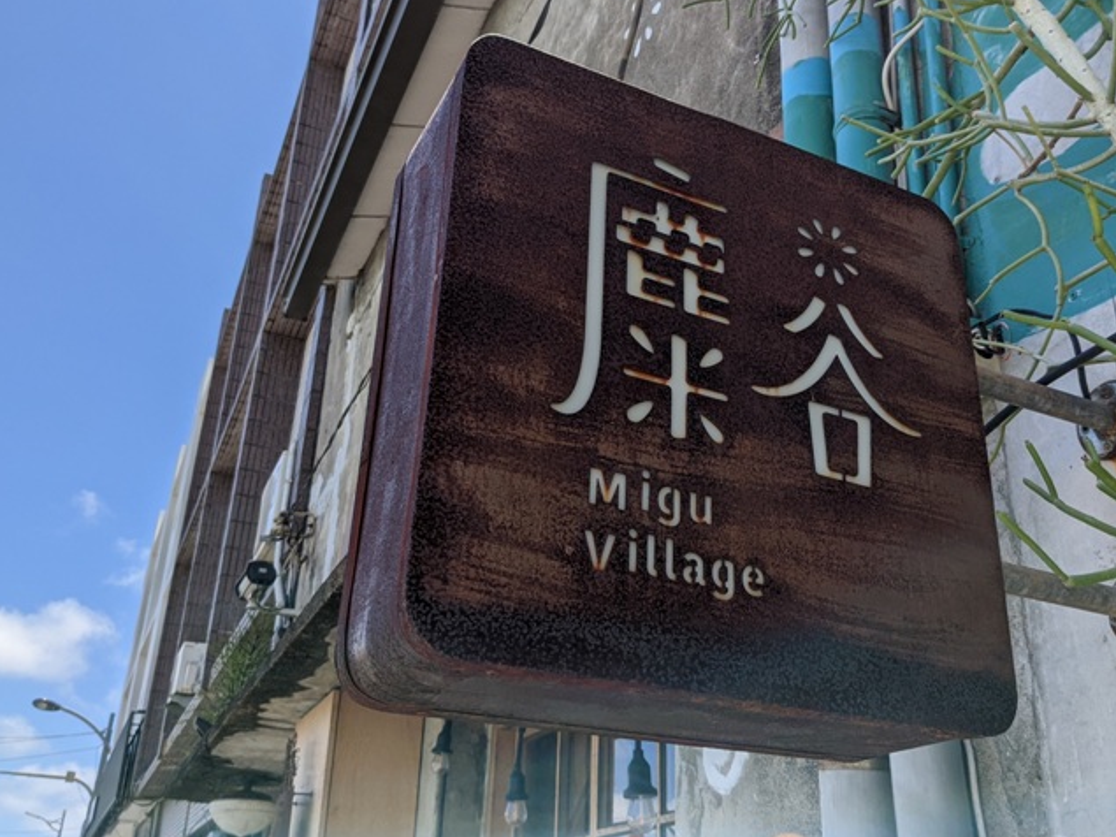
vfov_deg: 41.8
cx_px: 612
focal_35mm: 34
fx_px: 1096
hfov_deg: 53.9
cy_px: 410
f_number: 1.73
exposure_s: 1/2597
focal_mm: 4.38
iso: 50
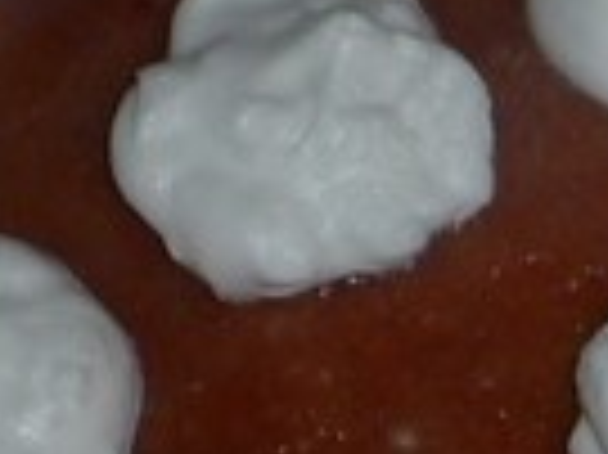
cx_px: 1329
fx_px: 12775
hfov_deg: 2.7
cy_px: 319
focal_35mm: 728
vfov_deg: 2.0
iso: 100
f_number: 5.7
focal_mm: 15.3
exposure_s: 1/50
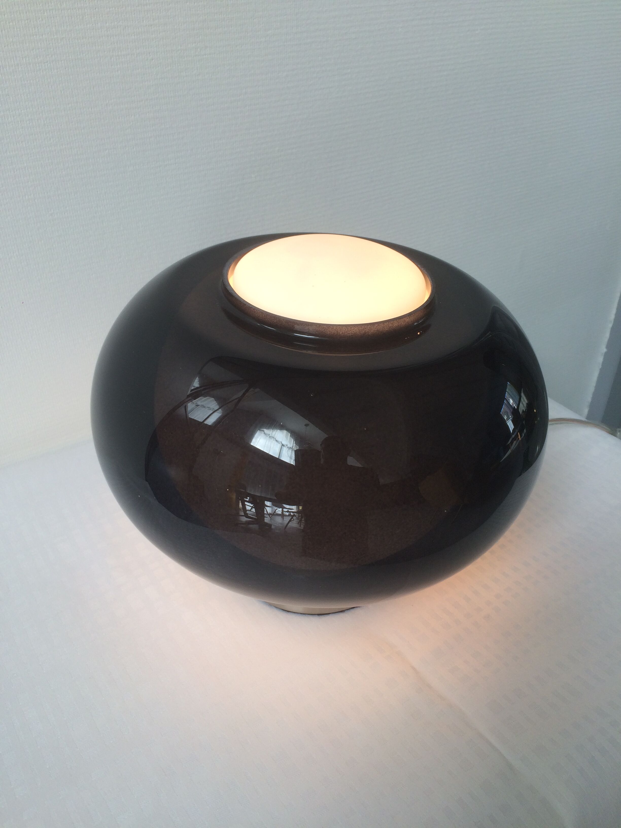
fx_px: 694
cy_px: 414
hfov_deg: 48.2
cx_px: 310
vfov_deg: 61.7
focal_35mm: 29
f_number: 2.2
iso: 40
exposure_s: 1/100
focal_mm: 4.15
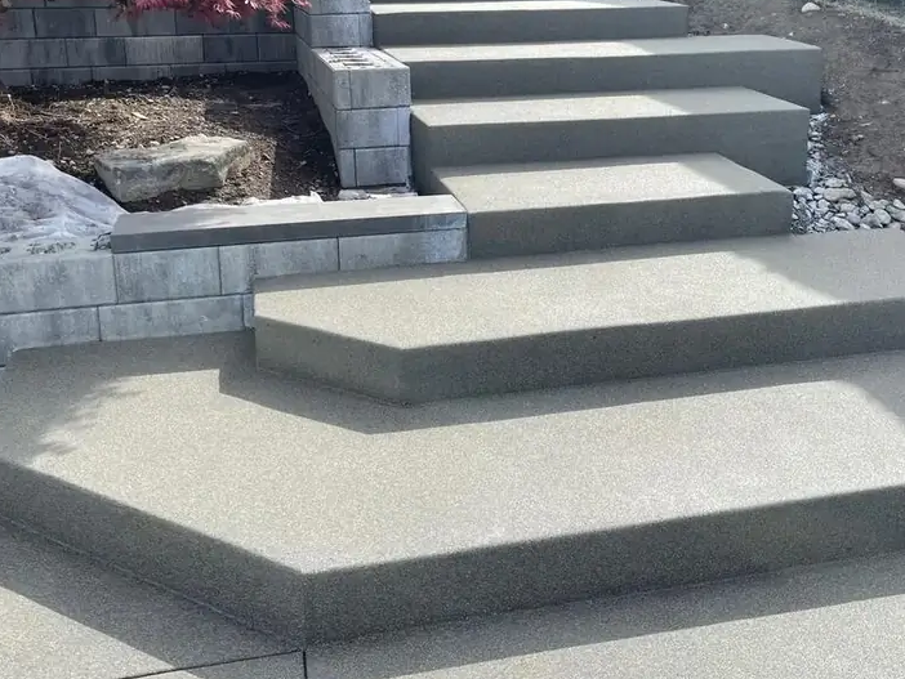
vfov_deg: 35.4
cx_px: 523
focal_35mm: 40
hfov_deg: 46.6
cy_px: 198
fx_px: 1046
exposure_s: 1/1212
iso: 32
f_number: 1.6
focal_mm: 5.1
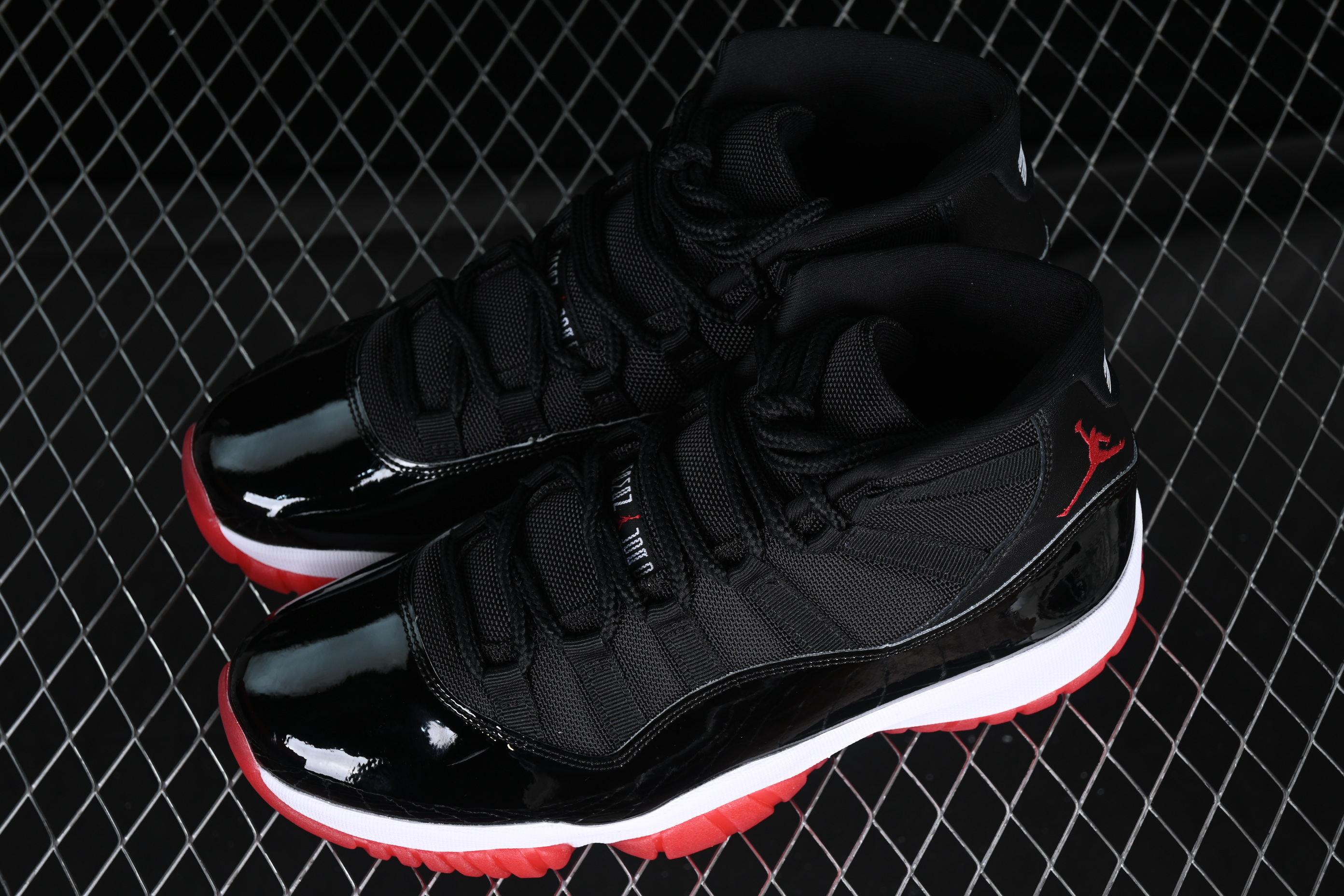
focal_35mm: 75
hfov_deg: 27.0
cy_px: 448
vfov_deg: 18.2
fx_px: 2800
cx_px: 672
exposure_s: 1/50
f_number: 6.3
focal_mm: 50
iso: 160
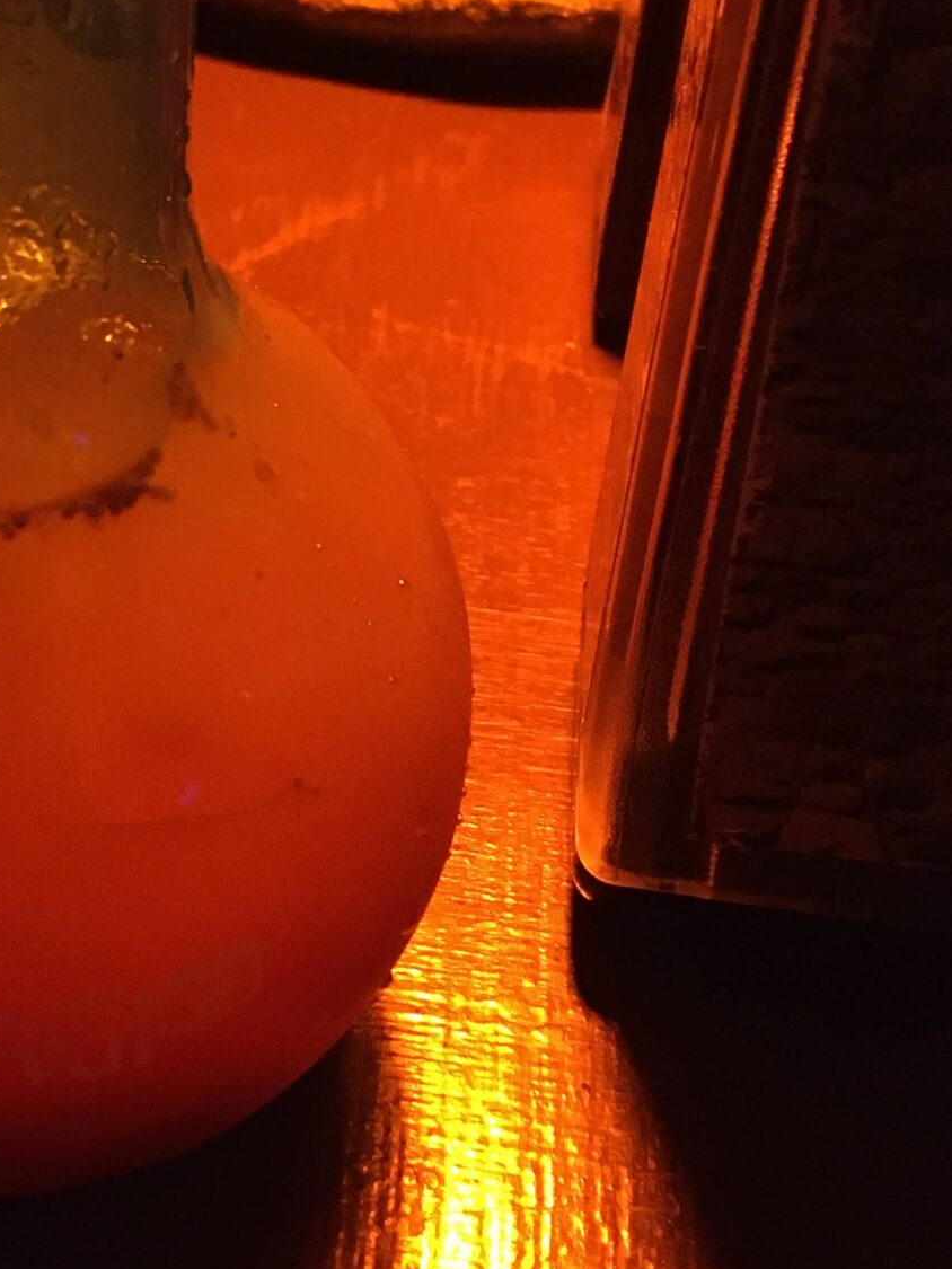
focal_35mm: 66
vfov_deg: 29.2
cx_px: 38
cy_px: 426
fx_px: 2420
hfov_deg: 21.6
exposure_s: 1/15
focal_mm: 4.15
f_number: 2.2
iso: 200
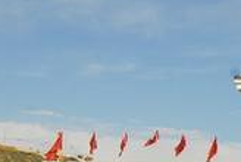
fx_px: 1019
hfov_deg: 12.4
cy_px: 68
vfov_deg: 9.1
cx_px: 431
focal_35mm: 152
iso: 100
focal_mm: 28
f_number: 10
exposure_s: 1/125
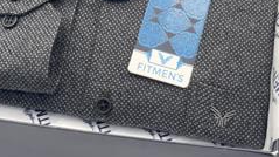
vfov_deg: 11.9
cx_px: 152
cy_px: -63
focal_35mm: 98
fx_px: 724
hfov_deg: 21.8
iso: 32
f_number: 2
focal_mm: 6
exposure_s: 1/122
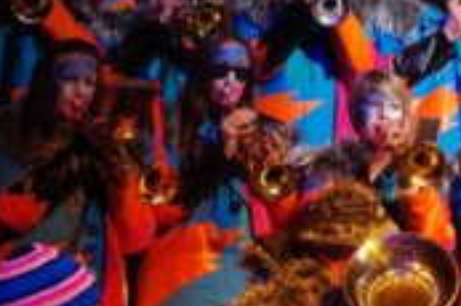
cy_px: -33
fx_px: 2213
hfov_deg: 11.7
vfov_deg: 7.9
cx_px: 549
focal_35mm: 173
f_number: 7.1
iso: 1600
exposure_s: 1/80
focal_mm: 40
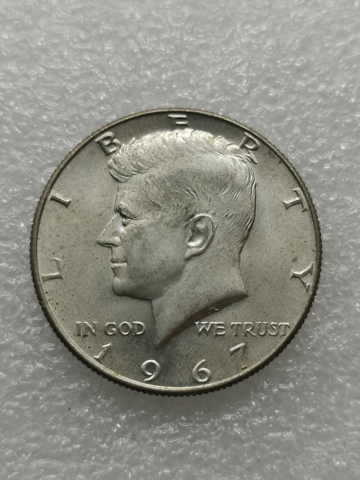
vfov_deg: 30.7
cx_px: 180
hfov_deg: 23.3
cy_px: 240
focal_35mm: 63
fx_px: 874
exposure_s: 1/147
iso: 50
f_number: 1.6
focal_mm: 5.56
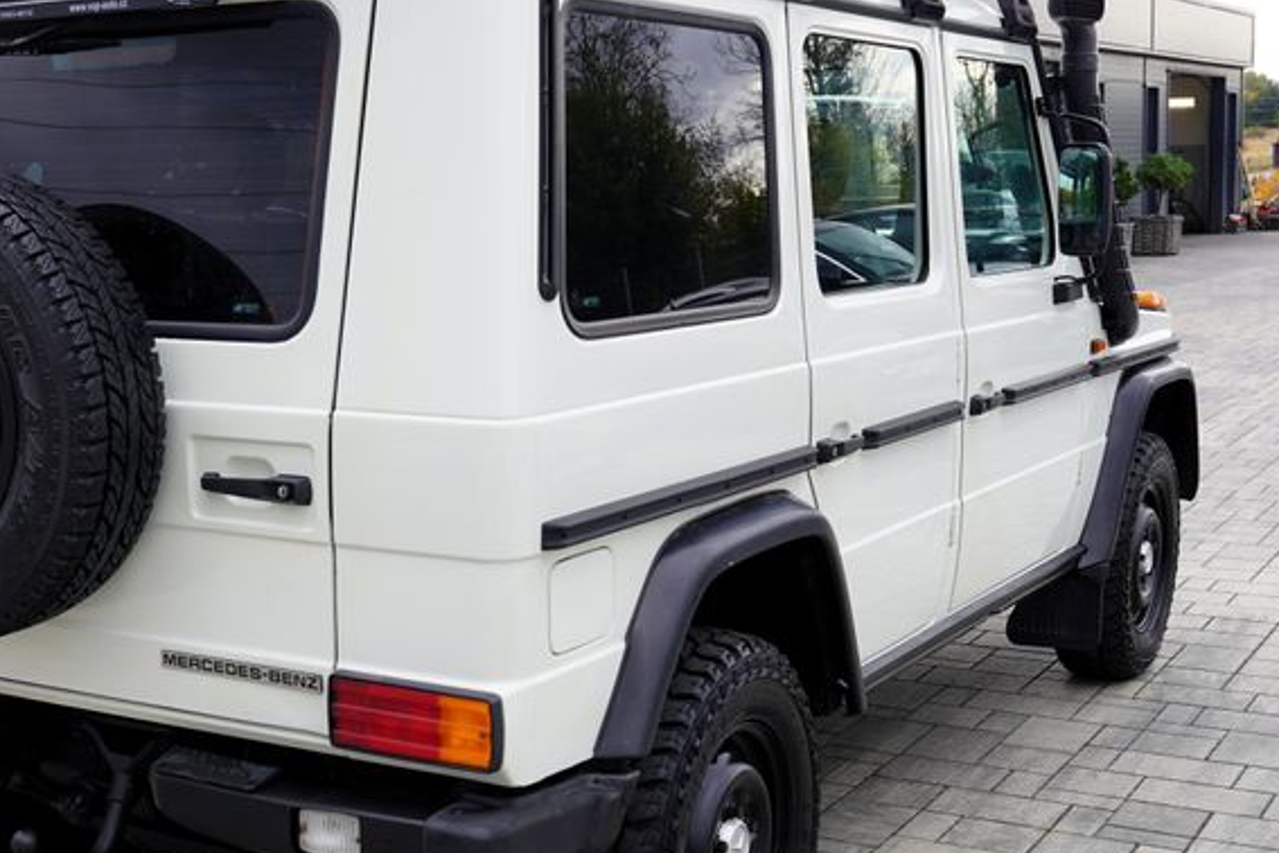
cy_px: 464
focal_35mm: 56
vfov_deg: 24.2
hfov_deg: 35.3
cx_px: 429
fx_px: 1989
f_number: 6.3
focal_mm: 31
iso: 100
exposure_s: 1/100
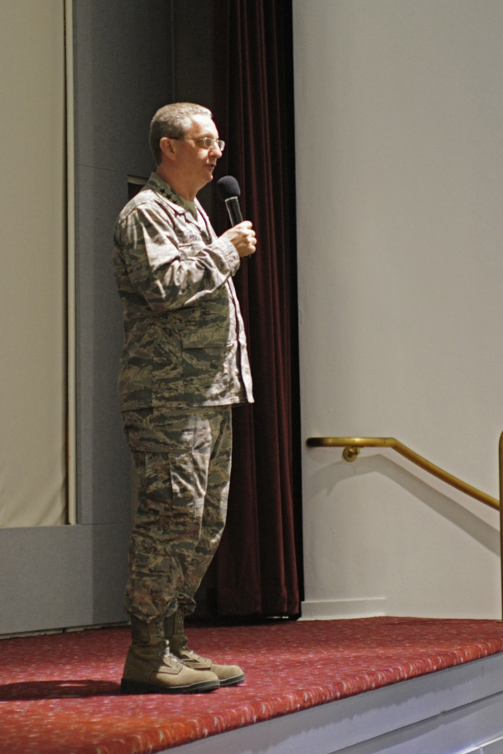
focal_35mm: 70
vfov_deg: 28.8
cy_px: 377
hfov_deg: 19.5
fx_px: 1467
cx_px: 252
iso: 2500
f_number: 2.8
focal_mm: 70
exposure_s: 1/30
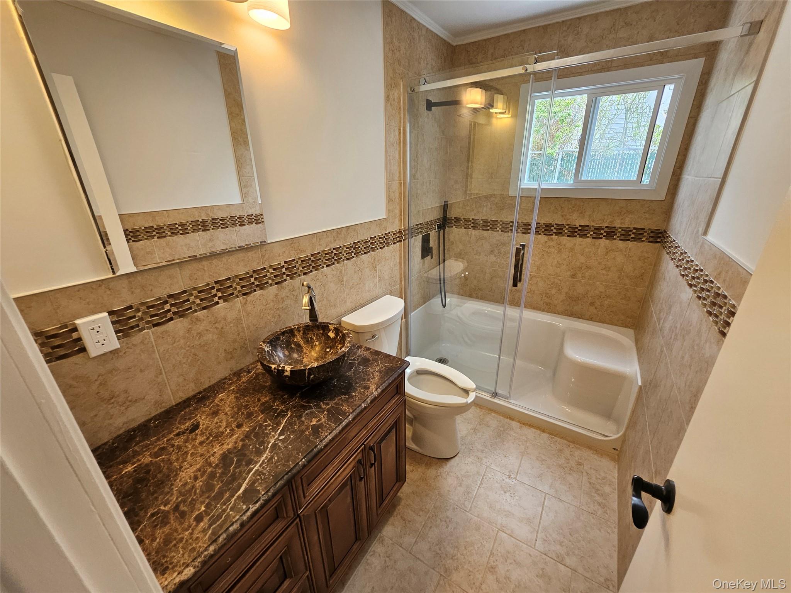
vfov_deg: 89.9
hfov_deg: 106.2
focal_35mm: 13
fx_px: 297
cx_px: 396
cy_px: 296
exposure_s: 1/60
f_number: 2.2
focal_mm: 1.7
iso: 64
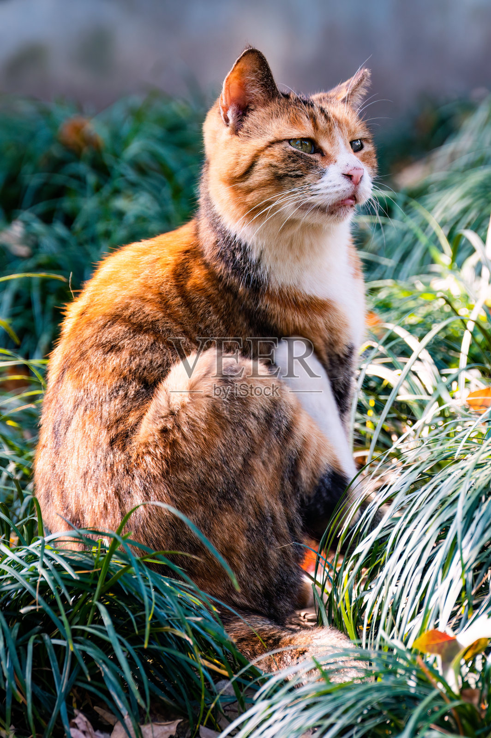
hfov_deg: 12.4
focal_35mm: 110
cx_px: 246
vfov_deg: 18.6
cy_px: 369
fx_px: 2254
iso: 100
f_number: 6.3
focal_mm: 110
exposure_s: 1/160
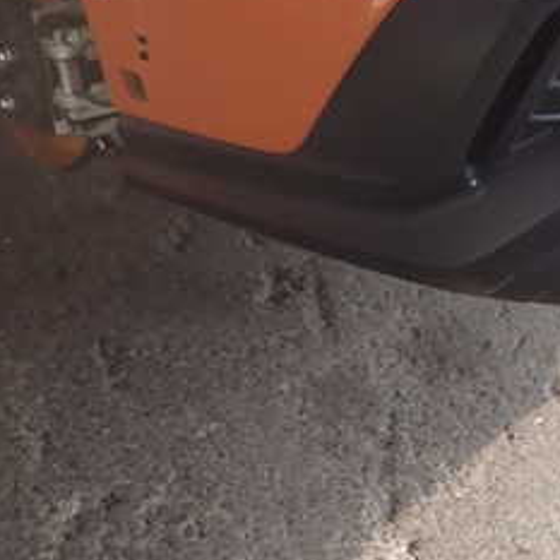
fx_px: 1043
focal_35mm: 57
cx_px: 601
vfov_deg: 29.3
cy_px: 101
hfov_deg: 27.7
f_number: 2
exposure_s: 1/80
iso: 100
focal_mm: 4.5
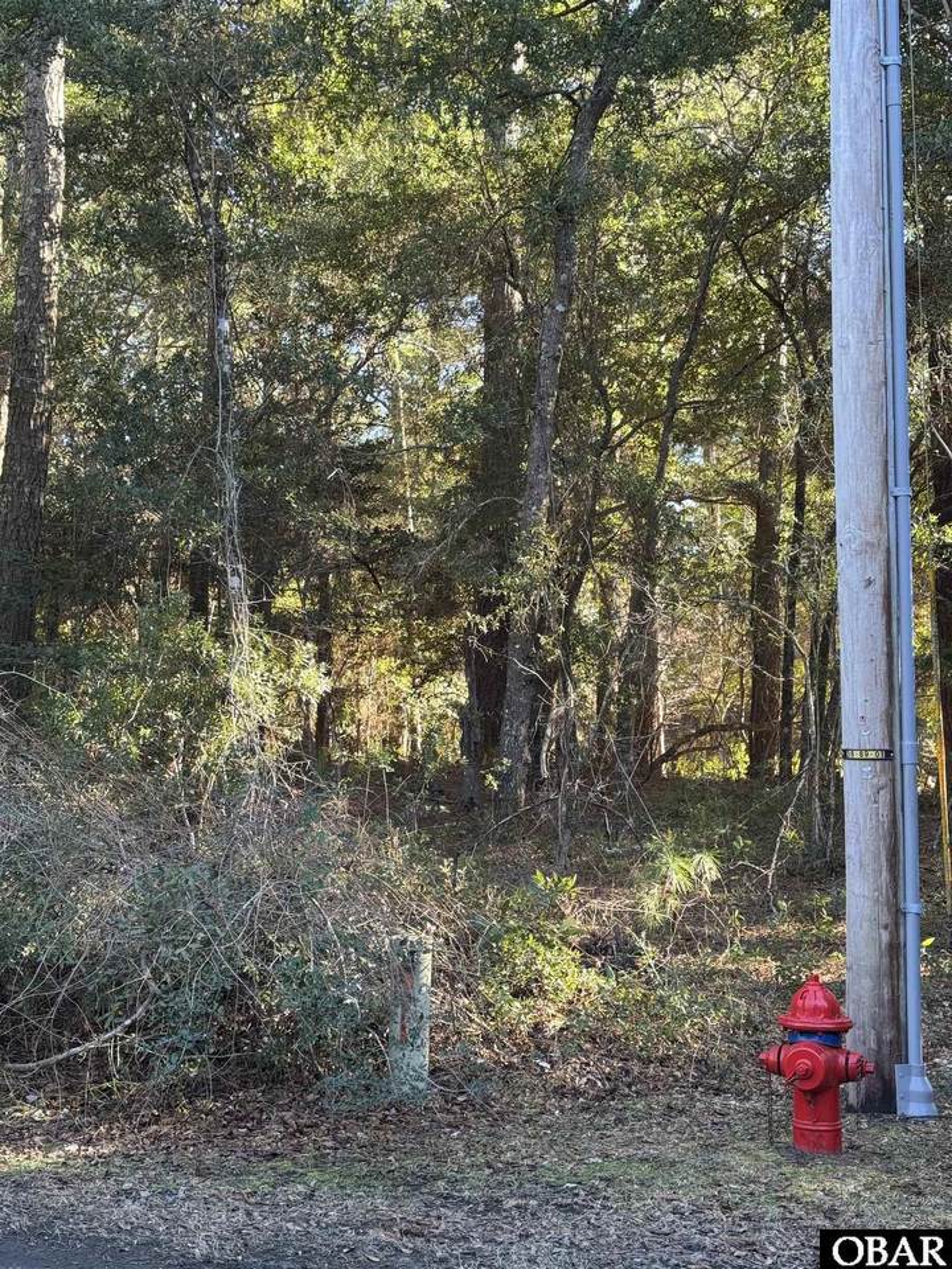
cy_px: 634
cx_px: 476
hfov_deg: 30.3
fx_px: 1760
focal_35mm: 48
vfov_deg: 39.7
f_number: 1.78
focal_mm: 6.76
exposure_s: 1/121
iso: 64
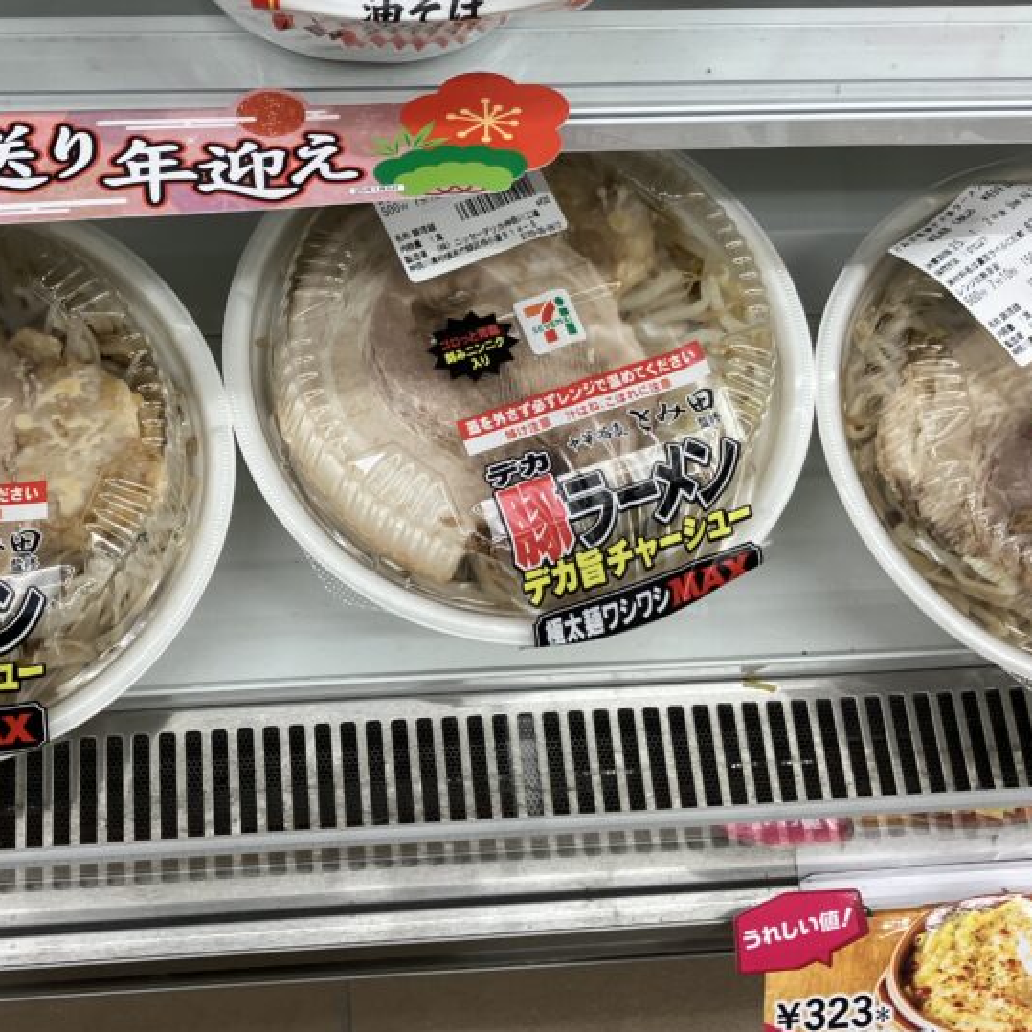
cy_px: 471
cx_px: 356
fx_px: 1585
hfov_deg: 35.8
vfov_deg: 36.0
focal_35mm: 47
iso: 64
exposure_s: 1/100
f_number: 1.8
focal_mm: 3.99
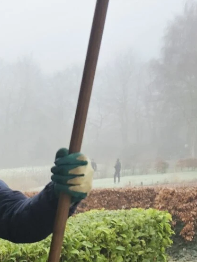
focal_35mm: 85
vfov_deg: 20.8
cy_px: 347
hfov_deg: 15.3
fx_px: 644
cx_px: -146
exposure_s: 1/180
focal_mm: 5.4
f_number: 1.8
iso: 50
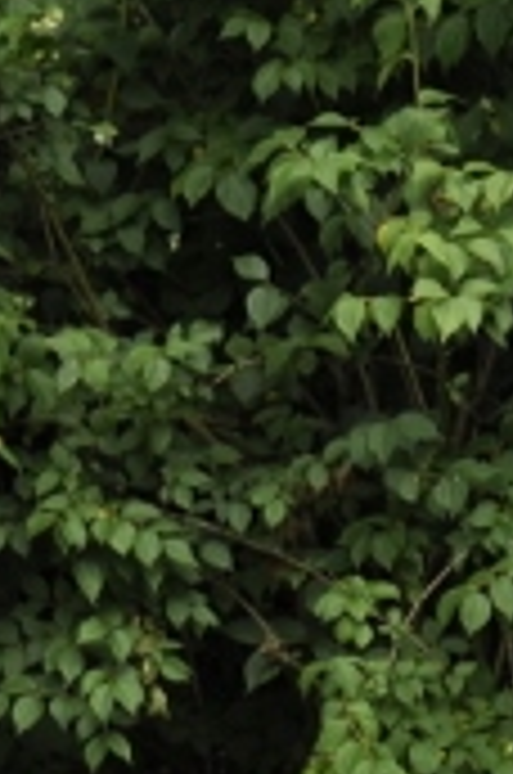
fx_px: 9292
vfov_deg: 4.8
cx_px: -1260
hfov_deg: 3.1
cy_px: 623
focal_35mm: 433
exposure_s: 1/125
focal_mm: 62
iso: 200
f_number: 5.6
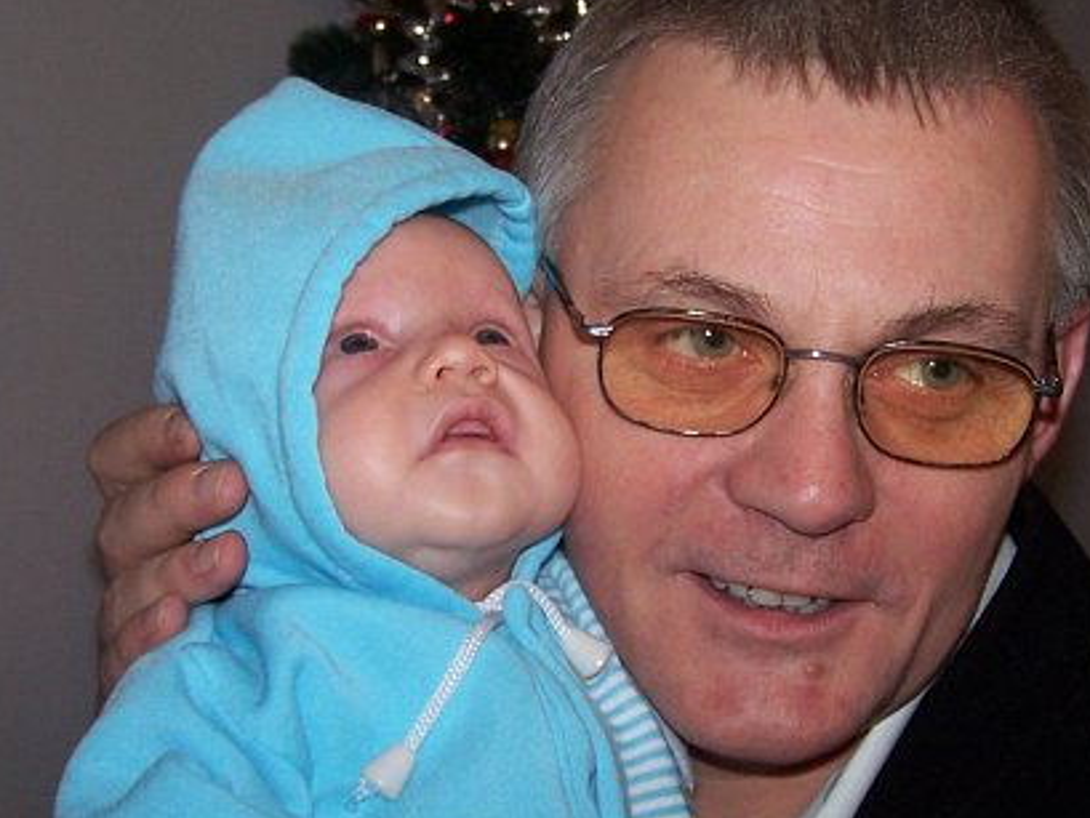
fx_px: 2425
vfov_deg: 19.1
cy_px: 394
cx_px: 654
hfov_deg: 25.3
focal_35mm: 77
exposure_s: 1/60
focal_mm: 6.3
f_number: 2.8
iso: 80
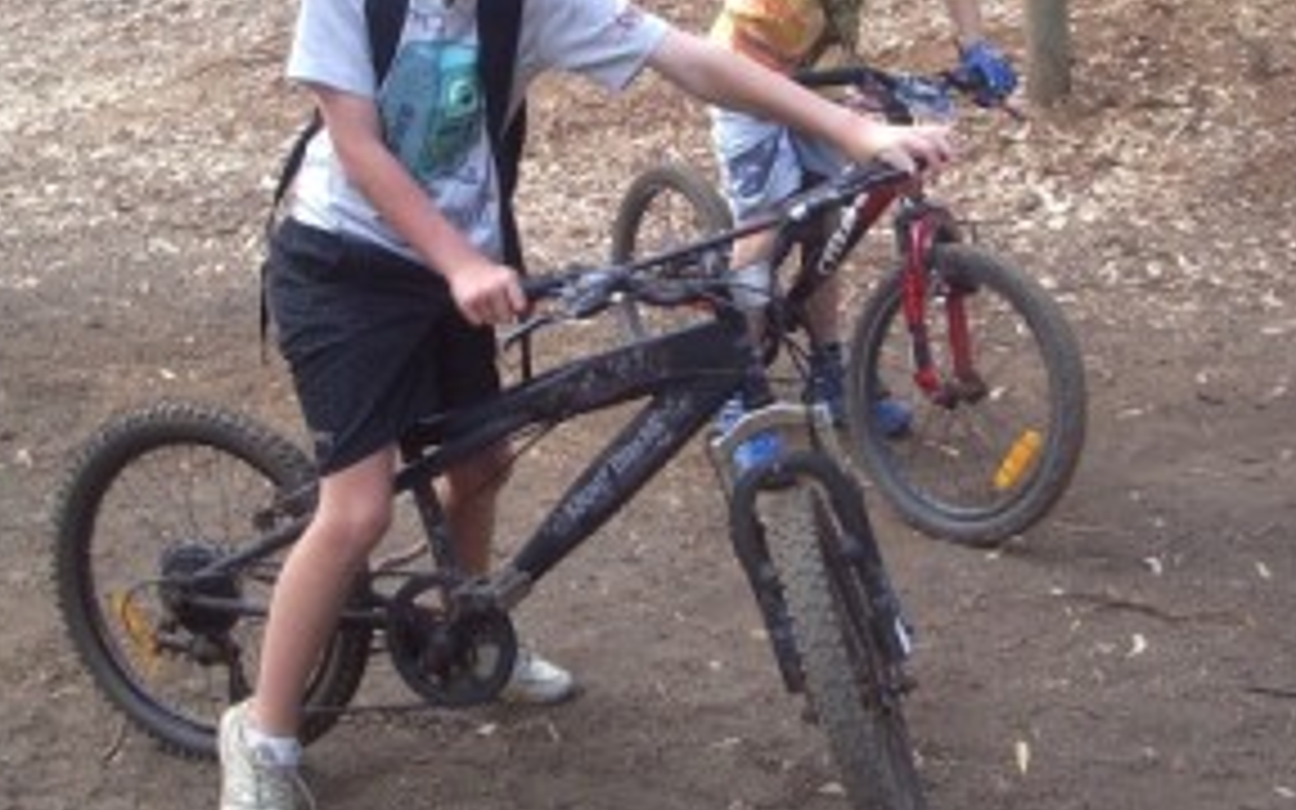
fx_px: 1978
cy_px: 153
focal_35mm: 56
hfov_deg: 36.2
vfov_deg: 22.8
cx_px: 554
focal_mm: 5.8
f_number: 2.6
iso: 100
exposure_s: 1/100
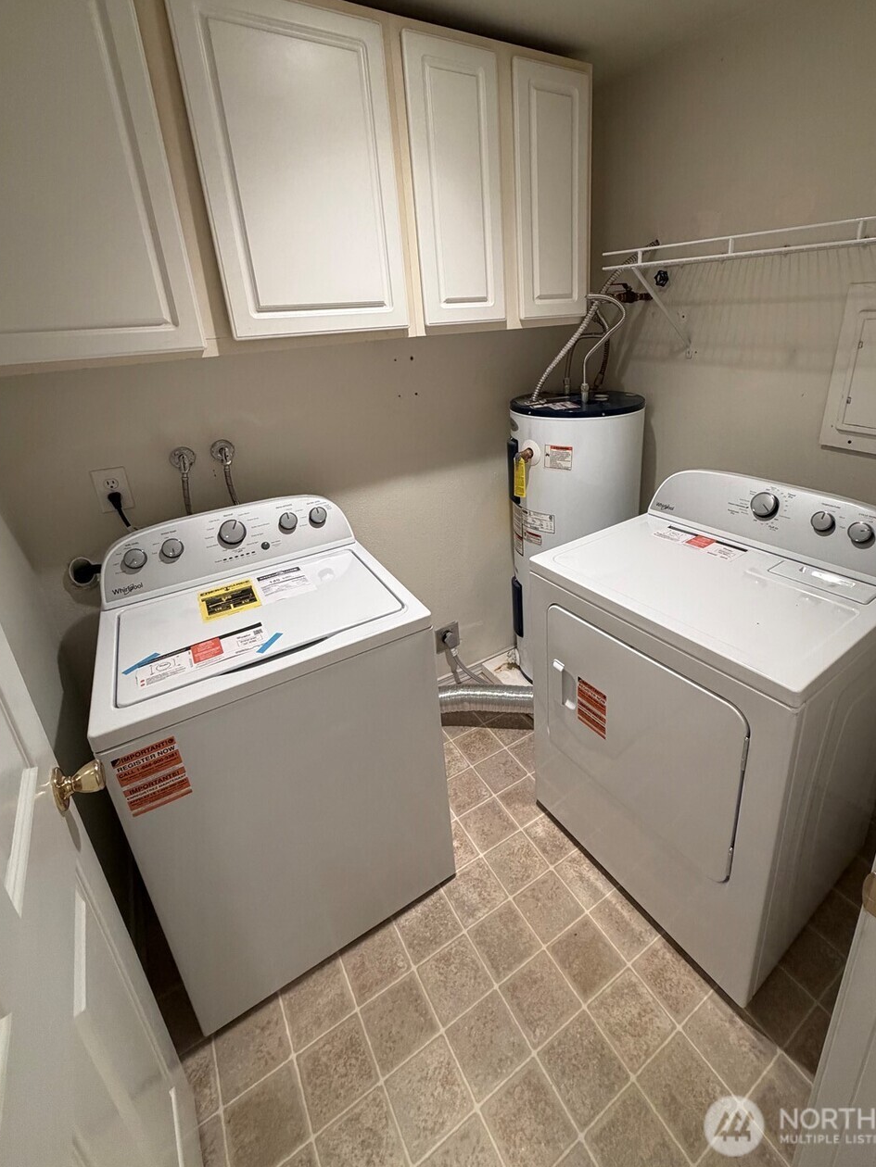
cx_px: 487
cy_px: 502
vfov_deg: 93.9
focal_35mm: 16
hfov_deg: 77.8
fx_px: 540
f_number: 2.2
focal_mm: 2.22
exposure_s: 1/120
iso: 320
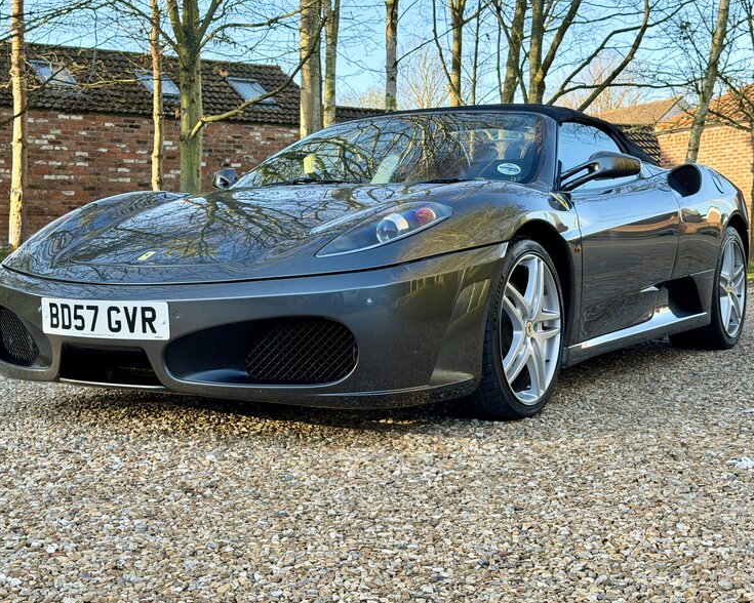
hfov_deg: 36.7
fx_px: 1138
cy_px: 302
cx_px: 376
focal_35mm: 51
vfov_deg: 29.7
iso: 80
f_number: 1.78
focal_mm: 6.76
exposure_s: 1/415
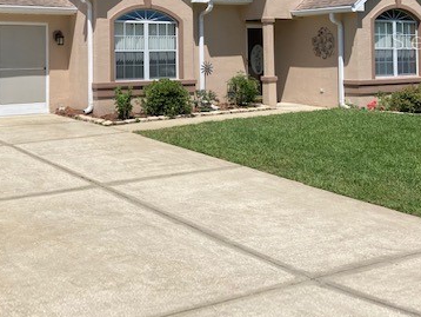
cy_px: 40
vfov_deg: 28.2
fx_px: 609
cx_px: 126
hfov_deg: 37.6
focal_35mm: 50
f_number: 1.8
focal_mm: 3.99
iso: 20
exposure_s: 1/2825
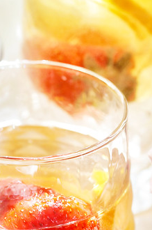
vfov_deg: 9.4
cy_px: 66
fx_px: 1385
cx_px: 108
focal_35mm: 218
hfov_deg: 6.3
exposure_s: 1/200
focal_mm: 50
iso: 100
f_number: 2.8
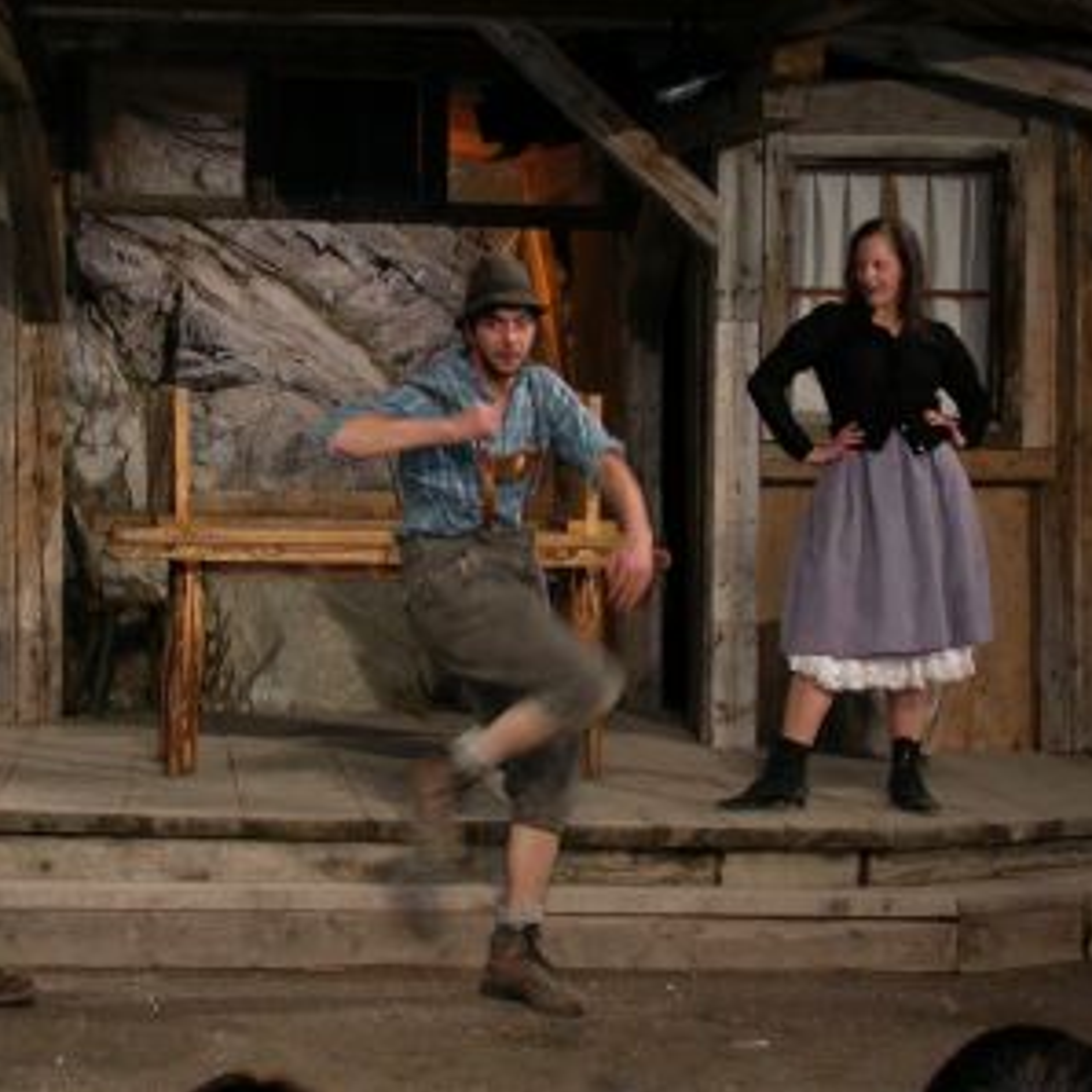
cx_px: 374
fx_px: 2712
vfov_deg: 22.8
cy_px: 546
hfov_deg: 22.7
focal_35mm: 76
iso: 200
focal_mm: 13.3
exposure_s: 1/60.3
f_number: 3.2
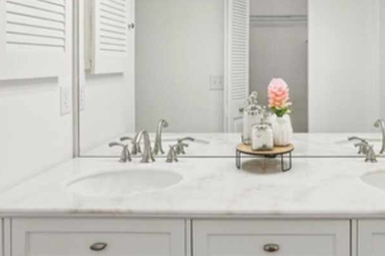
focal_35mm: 34
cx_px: 269
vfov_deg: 37.4
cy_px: 50
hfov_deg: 54.2
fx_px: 363
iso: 400
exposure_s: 1/50
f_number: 8
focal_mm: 16
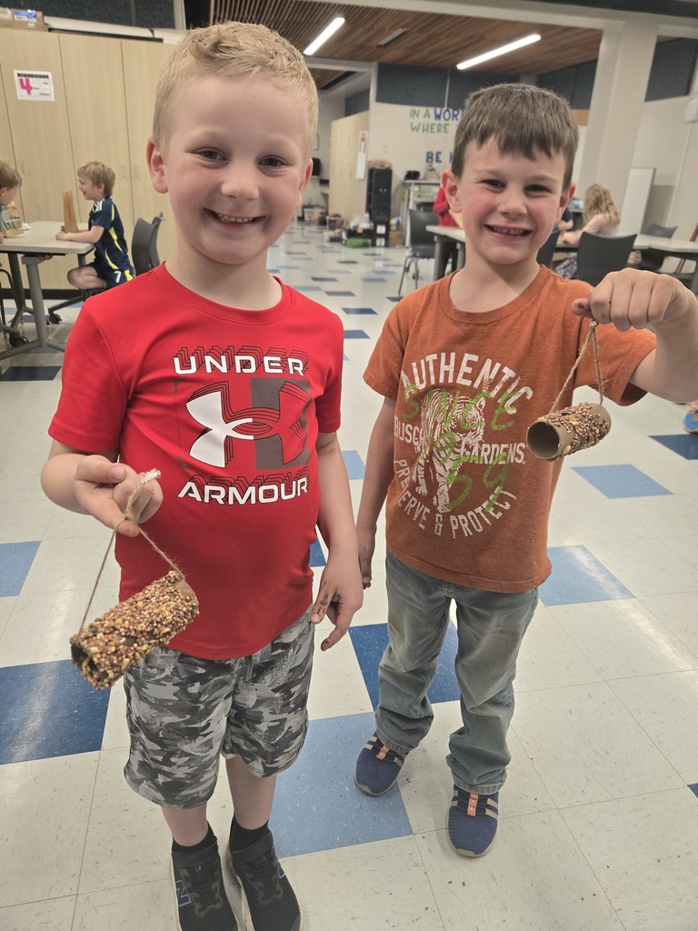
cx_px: 349
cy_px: 466
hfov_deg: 58.9
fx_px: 618
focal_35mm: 23
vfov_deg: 73.9
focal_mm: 5.4
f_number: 1.8
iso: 200
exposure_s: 1/180
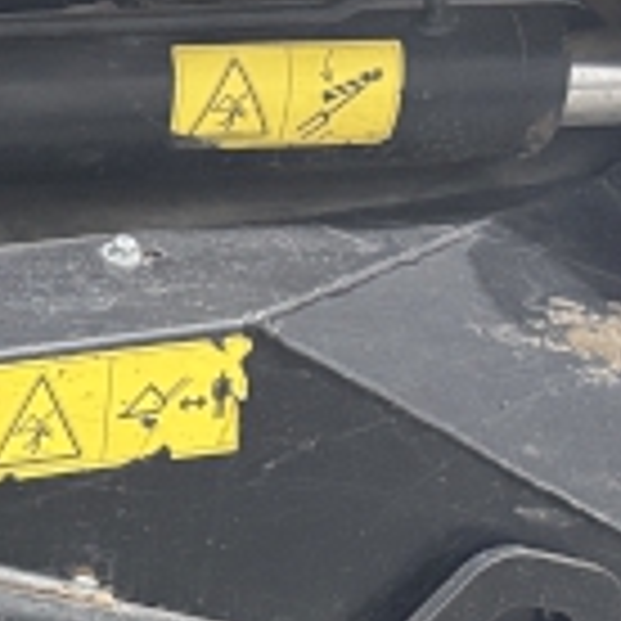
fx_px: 2699
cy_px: 1278
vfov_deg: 11.7
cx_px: -432
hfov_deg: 12.2
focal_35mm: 133
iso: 400
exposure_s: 1/60
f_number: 1.6
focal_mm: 5.96
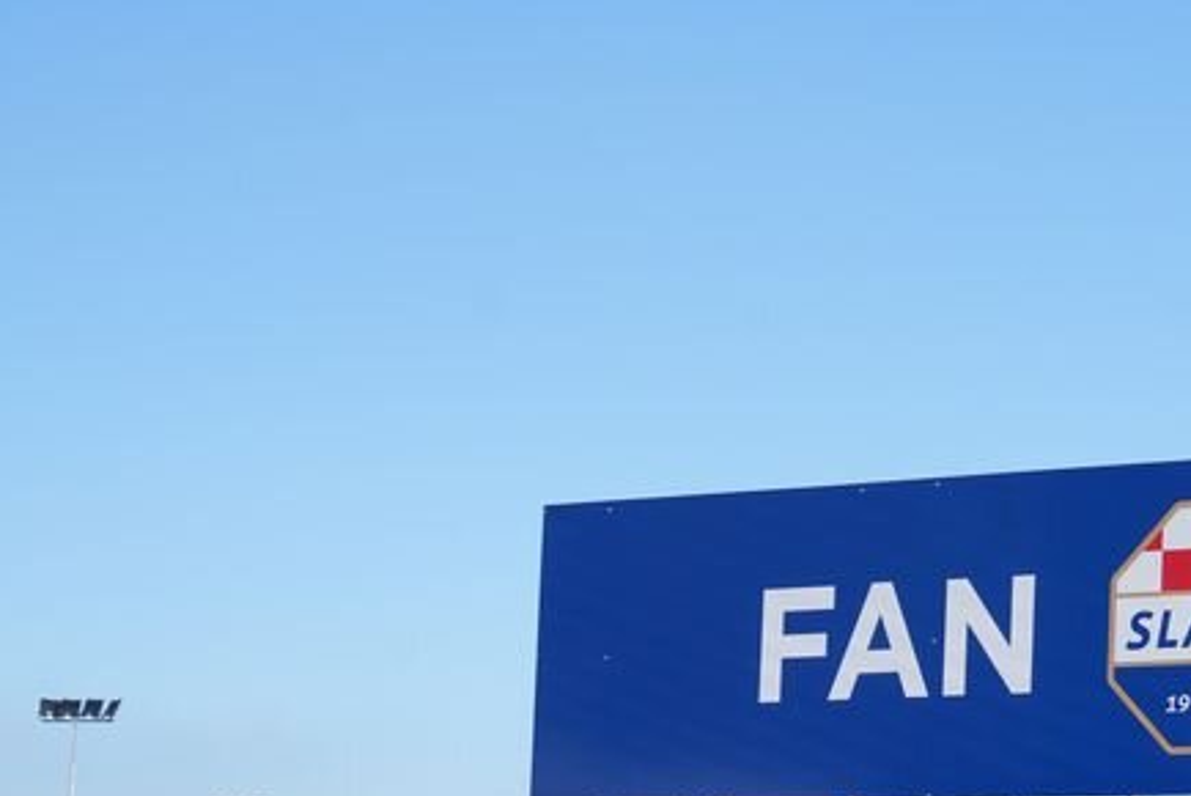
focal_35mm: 99
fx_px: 3277
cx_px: 1394
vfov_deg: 13.6
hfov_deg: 19.5
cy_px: 866
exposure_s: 1/200
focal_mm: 42
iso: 100
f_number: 7.1
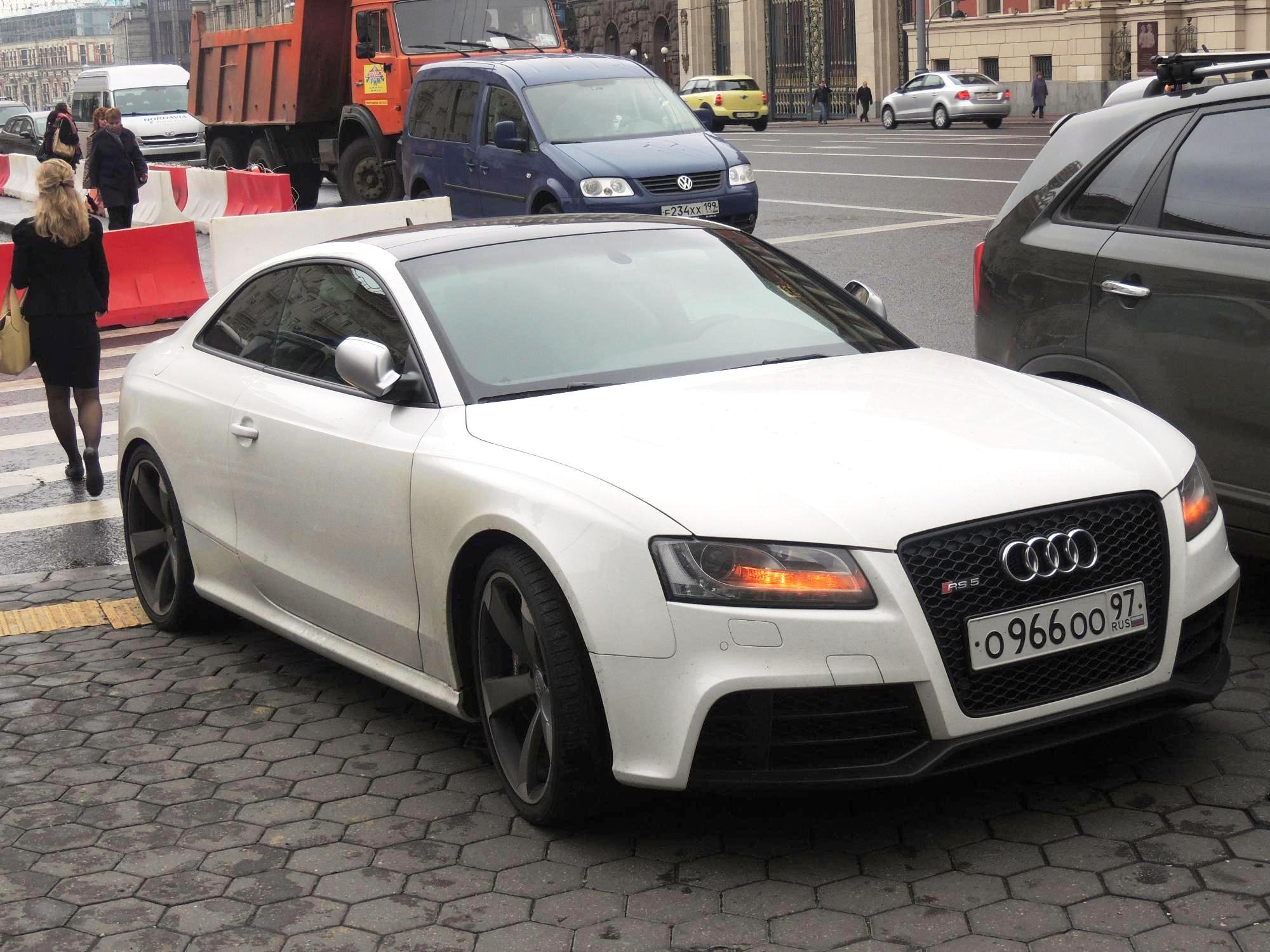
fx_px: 2018
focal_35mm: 55
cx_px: 635
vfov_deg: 26.6
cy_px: 476
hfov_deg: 34.9
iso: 100
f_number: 3.7
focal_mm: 9.8
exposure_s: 1/125
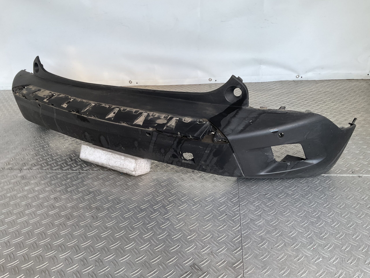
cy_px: 139
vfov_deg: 48.2
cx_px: 185
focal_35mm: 29
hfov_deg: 61.7
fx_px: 310
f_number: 1.8
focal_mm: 3
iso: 40
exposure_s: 1/60
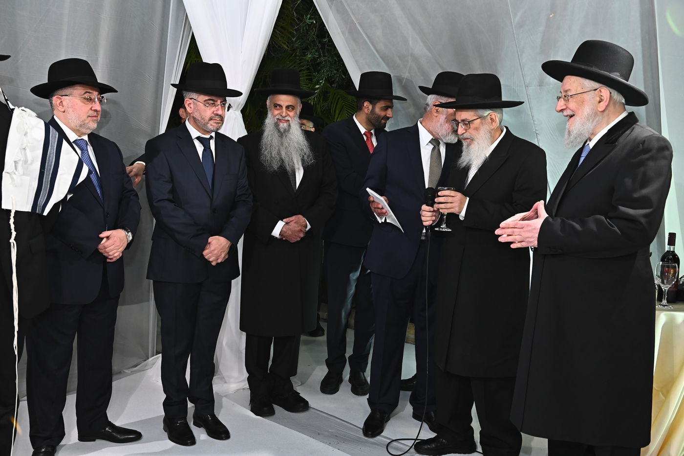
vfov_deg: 37.8
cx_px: 342
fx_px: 665
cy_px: 228
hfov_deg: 54.5
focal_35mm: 35
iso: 2000
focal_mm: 35
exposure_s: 1/200
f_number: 5.6
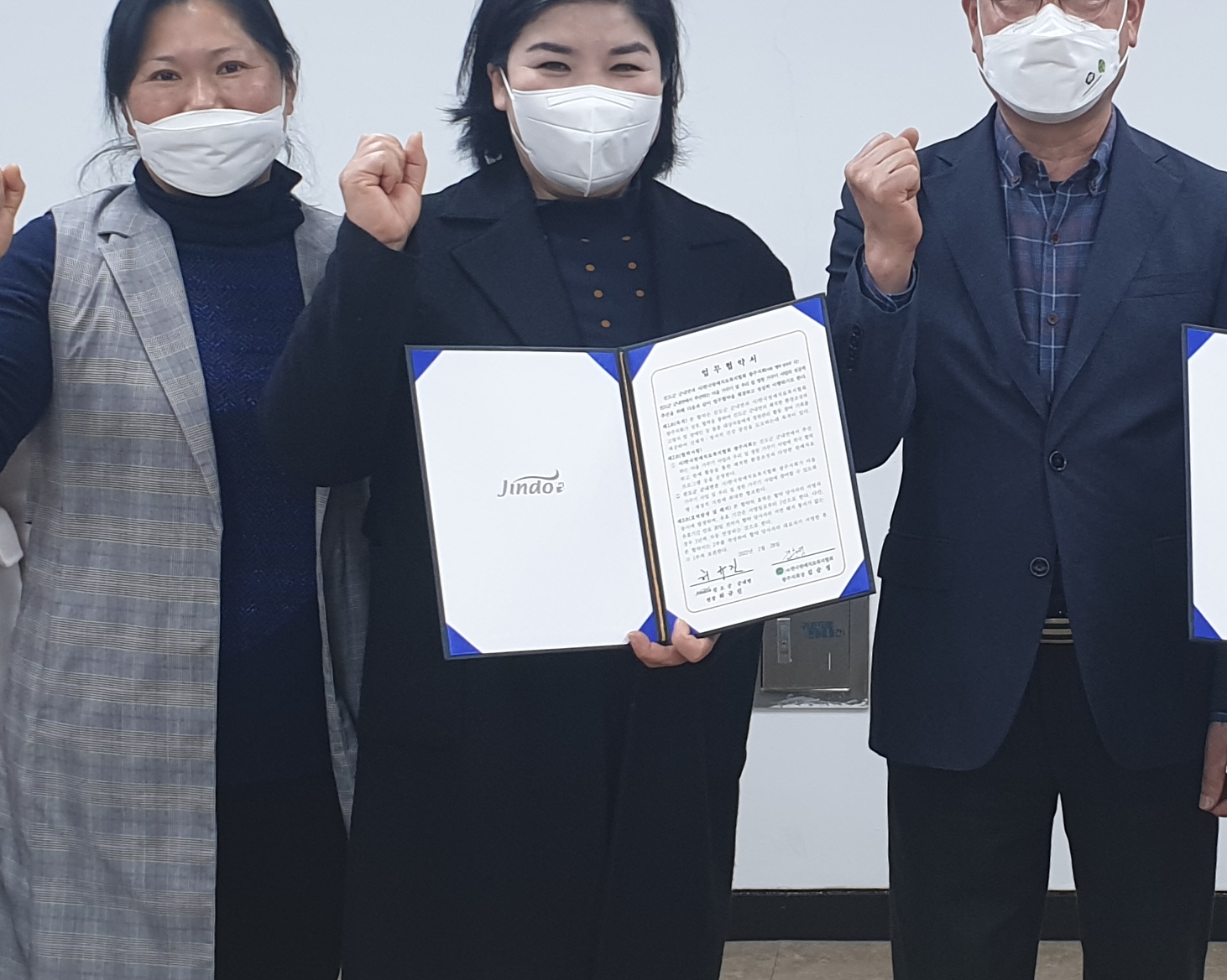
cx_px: 1009
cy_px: 373
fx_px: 2542
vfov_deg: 21.8
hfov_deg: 26.6
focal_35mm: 70
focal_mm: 4.3
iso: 125
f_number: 2.4
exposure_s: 1/60
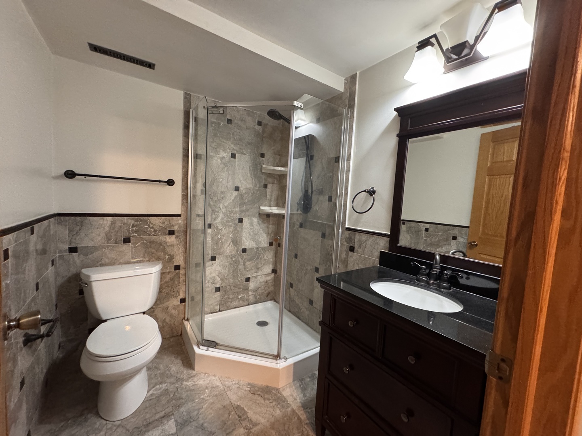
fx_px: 235
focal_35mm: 14
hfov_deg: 102.1
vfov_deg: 85.7
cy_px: 218
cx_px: 291
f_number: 2.2
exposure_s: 1/60
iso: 800
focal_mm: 2.22
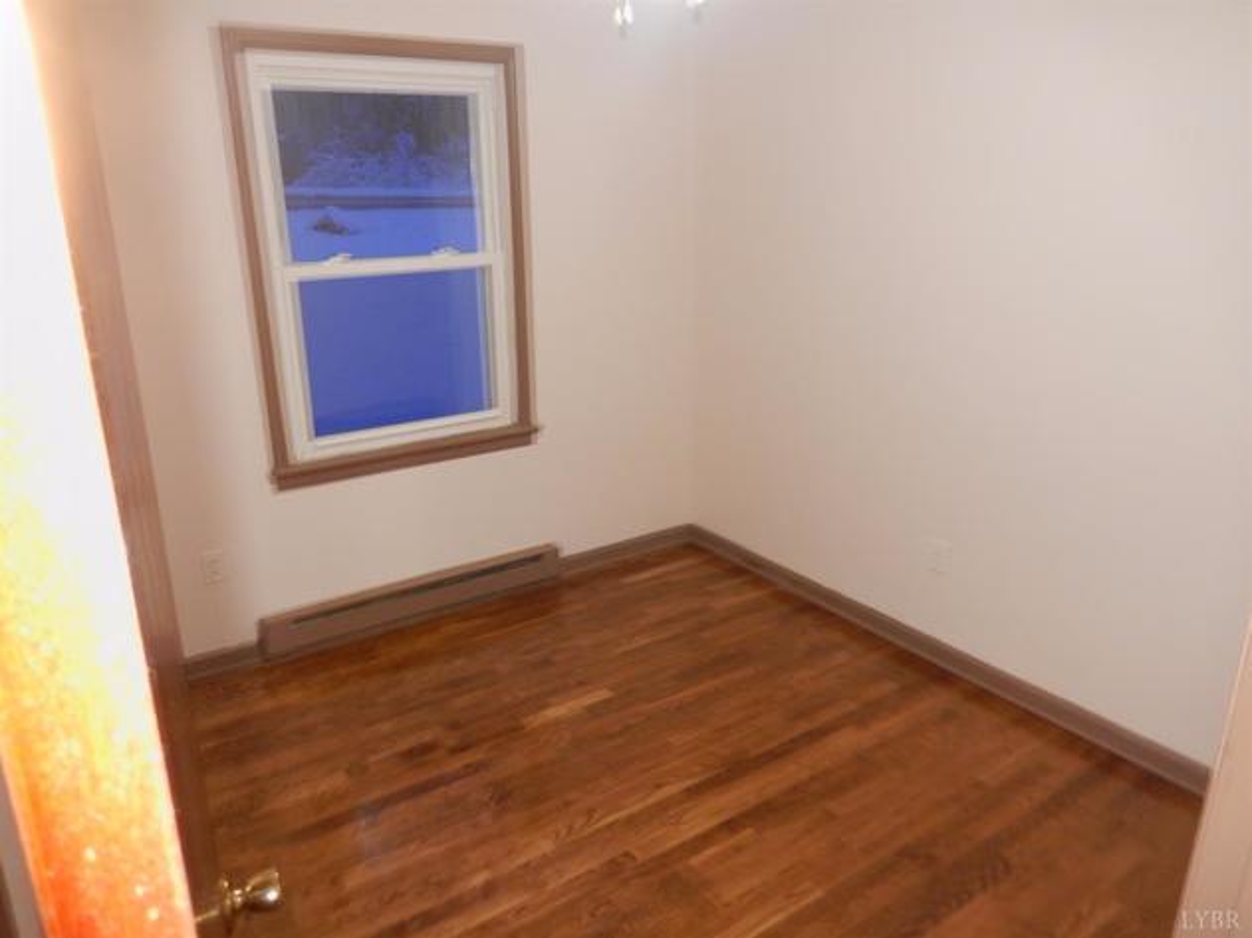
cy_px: 469
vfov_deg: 54.9
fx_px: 904
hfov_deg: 69.4
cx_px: 626
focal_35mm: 25
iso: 200
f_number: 3.4
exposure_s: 1/30
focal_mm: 4.5
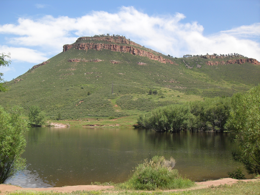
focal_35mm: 37
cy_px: 98
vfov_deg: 38.7
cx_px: 130
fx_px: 278
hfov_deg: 50.1
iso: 80
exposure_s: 1/90
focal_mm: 6.3
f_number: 8.9
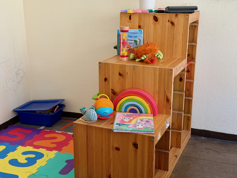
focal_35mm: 48
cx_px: 118
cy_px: 89
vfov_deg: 30.3
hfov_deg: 39.7
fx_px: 329
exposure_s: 1/60
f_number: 1.78
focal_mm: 6.76
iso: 200
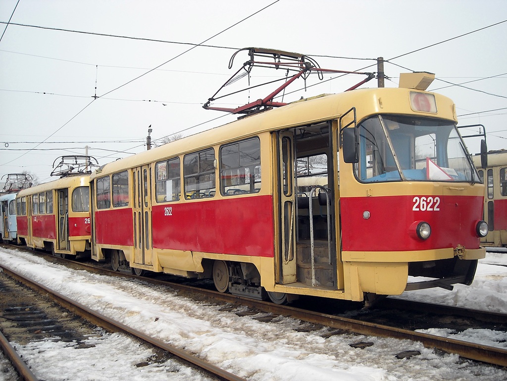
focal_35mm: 44
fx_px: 644
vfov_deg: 32.9
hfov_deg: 42.9
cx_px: 254
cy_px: 190
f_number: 6.1
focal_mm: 7.1
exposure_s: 1/154
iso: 64
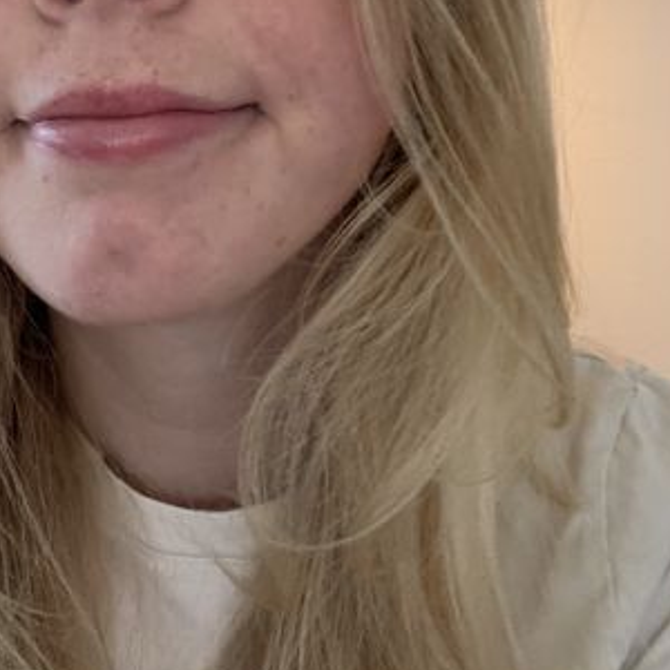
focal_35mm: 53
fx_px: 1161
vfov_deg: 31.5
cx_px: 234
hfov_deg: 32.0
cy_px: 156
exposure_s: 1/33
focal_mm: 2.71
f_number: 2.2
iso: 400
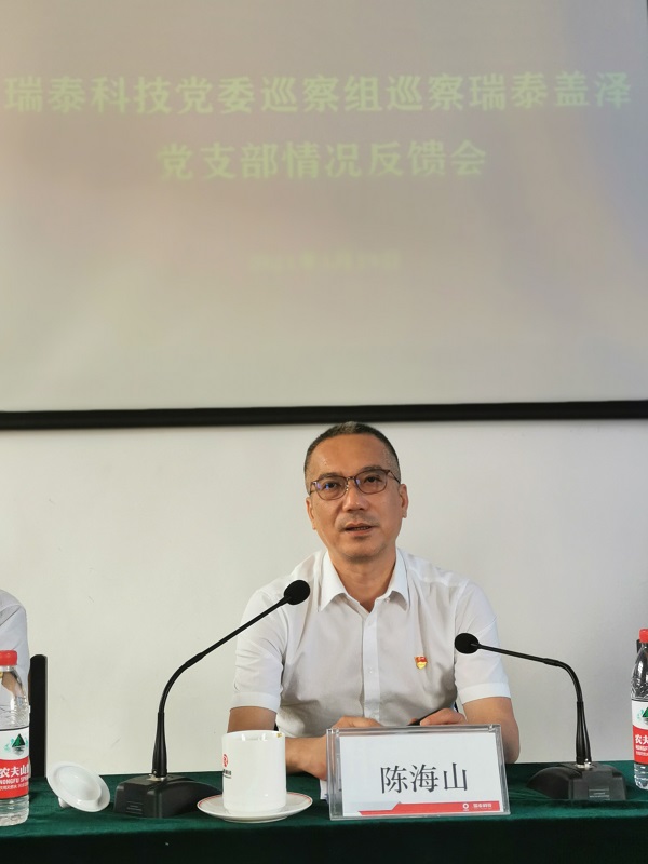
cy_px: 432
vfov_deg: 38.9
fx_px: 1223
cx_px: 324
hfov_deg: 29.7
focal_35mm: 49
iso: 80
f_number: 1.8
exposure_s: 1/100
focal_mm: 5.58
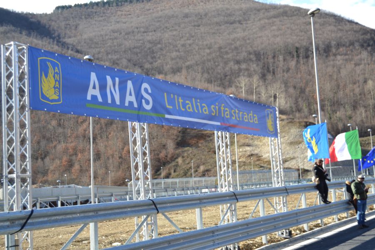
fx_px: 500
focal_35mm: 48
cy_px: 125
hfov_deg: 41.1
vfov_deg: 28.1
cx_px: 188
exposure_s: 1/160
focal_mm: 32
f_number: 6.3
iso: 100
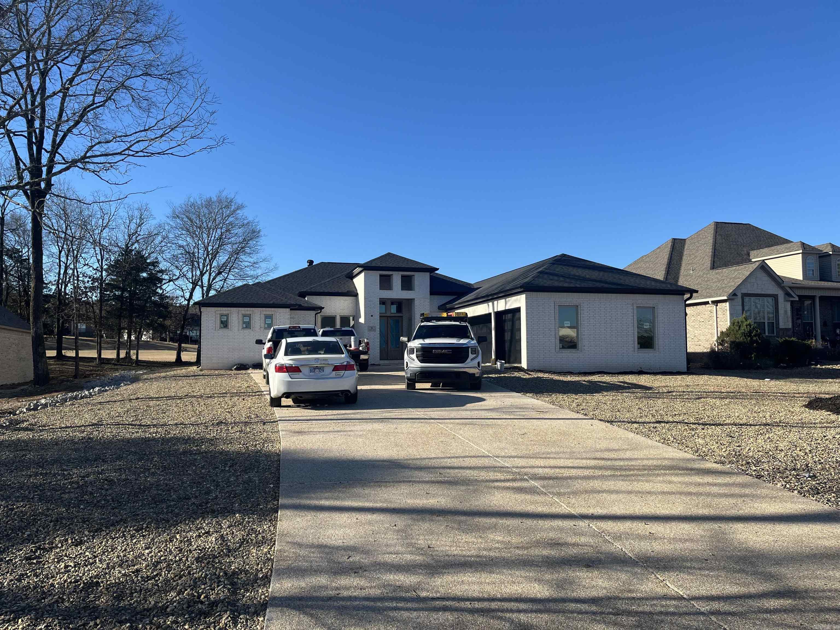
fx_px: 631
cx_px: 420
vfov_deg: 53.1
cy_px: 315
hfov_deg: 67.3
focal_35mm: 26
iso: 50
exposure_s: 1/2632
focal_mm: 5.1
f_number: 1.6
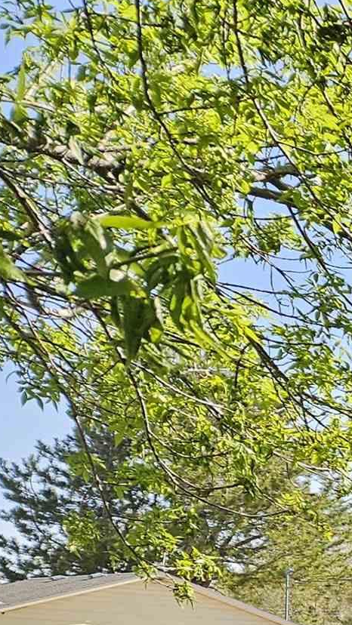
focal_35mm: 93
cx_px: 1127
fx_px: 1543
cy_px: 729
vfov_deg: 21.5
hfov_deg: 9.5
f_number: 1.8
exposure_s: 1/551
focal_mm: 5.4
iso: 32
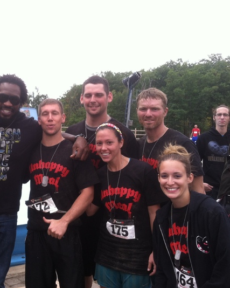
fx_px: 392
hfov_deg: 31.6
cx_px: 37
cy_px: 145
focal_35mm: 46
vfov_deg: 40.3
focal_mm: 3.85
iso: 80
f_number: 2.8
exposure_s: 1/385
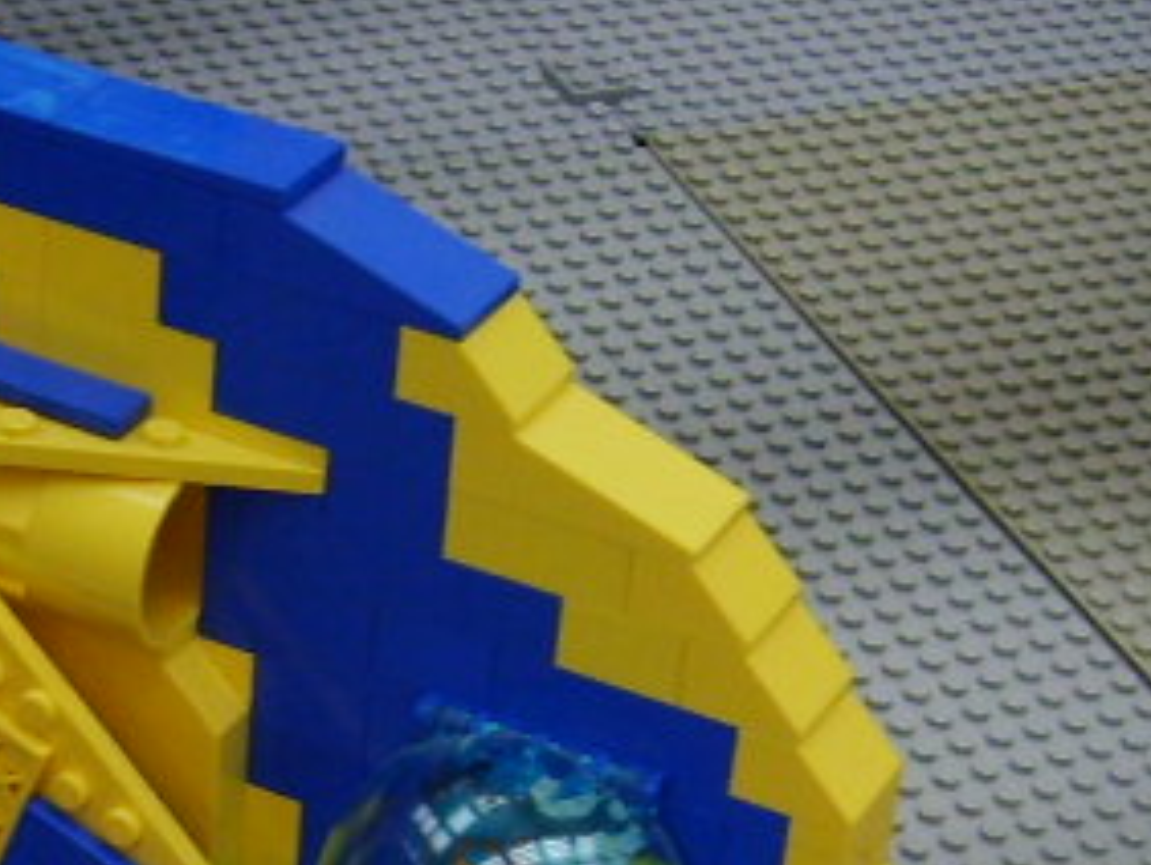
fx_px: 4226
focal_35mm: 127
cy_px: 902
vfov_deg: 11.5
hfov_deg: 15.4
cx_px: 204
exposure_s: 1/30
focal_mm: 5.8
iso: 100
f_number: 2.8
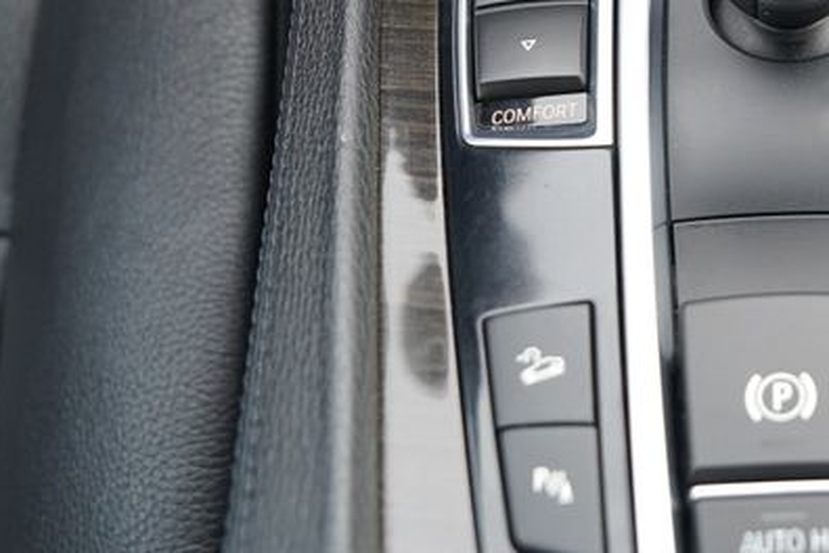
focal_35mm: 62
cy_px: 12
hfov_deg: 29.8
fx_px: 1428
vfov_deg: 21.2
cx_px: 862
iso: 160
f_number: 4
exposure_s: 1/60
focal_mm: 24
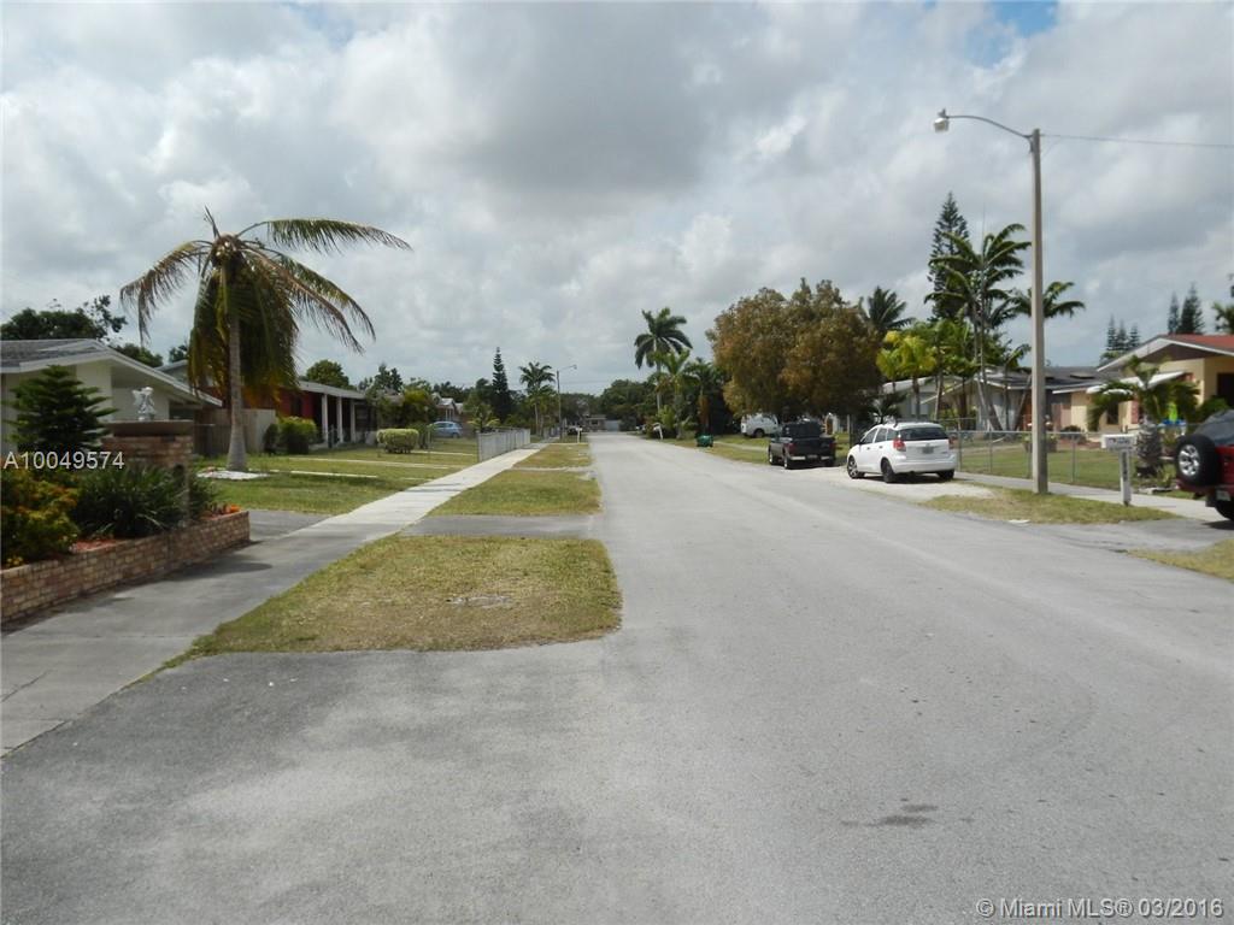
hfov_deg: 61.7
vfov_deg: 48.2
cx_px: 617
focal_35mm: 29
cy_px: 462
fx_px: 1034
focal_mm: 5.2
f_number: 6.7
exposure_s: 1/1250
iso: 200
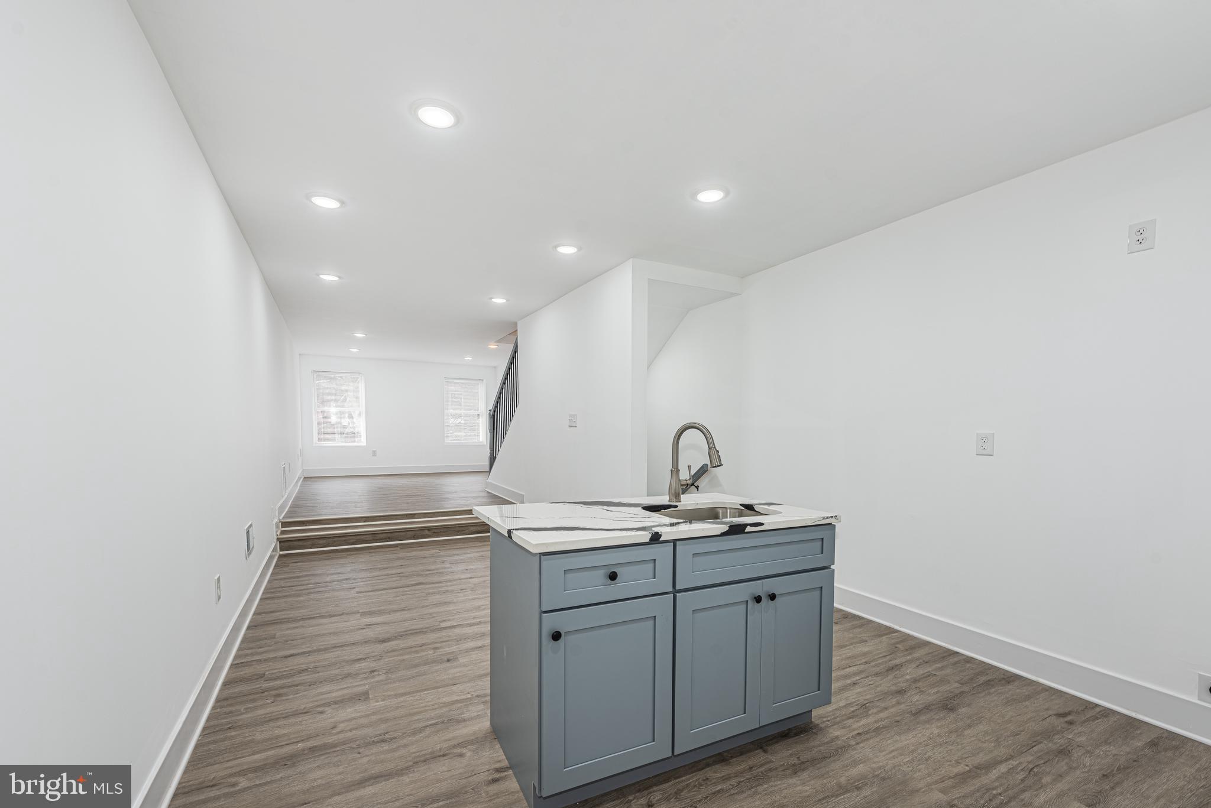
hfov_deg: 104.2
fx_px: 471
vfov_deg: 81.3
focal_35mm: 14
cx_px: 606
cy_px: 404
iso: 125
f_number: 8
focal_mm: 14
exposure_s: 1/200
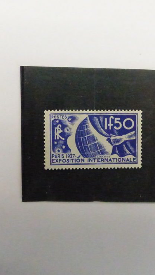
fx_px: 270
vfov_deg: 54.0
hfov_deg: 31.9
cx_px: 91
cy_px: 140
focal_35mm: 37
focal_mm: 4.5
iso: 3200
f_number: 3.5
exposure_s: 1/320
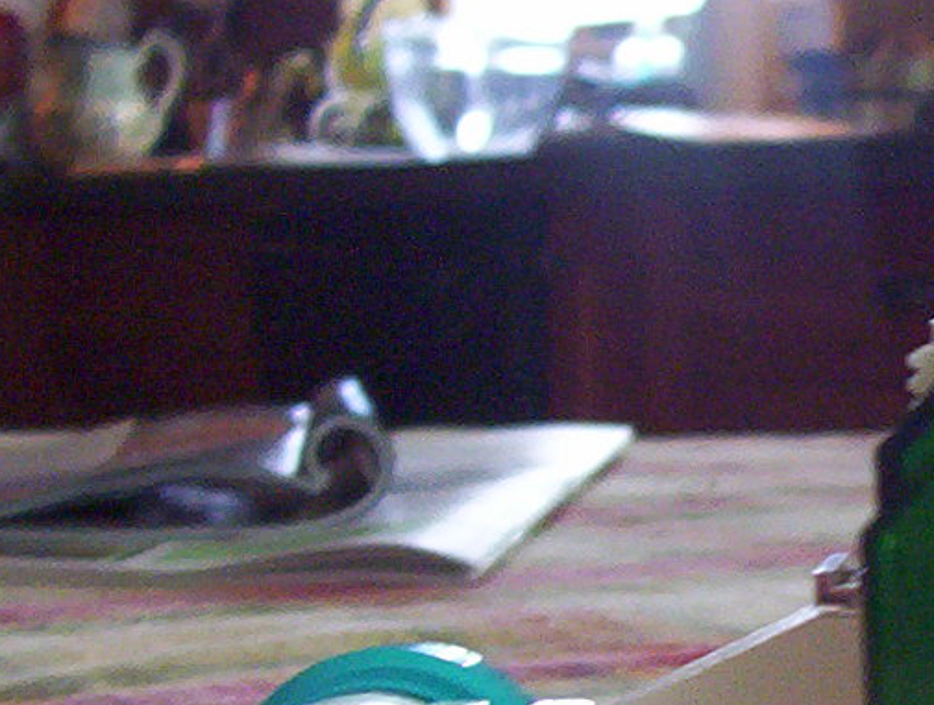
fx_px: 3758
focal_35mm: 139
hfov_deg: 13.6
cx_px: 1278
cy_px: 575
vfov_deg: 10.7
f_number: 2.73
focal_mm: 5.77
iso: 200
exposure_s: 1/29.3
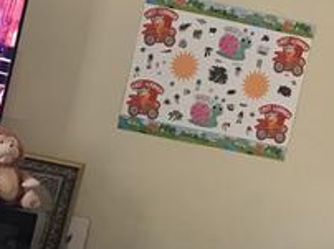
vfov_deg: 13.0
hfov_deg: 16.5
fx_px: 1070
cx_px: -127
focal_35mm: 111
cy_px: 289
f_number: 1.8
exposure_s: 1/15
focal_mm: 3.99
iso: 64
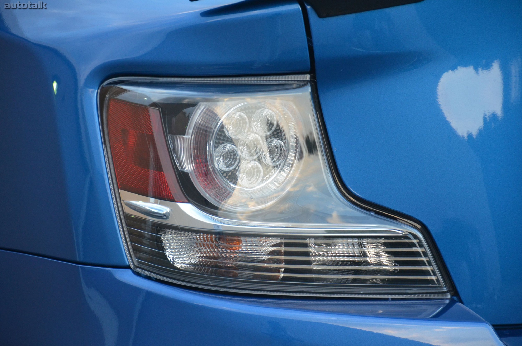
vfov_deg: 6.1
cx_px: 261
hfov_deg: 9.2
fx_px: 3256
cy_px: 173
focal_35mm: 225
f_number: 5.6
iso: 1600
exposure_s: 1/250
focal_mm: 150
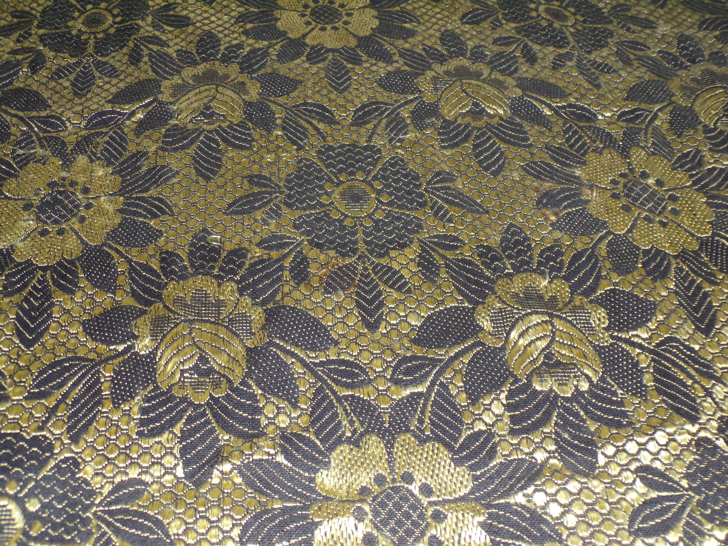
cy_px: 273
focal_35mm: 37
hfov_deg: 50.1
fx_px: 778
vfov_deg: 38.7
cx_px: 364
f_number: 3.3
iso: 200
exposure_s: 1/34
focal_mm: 6.6
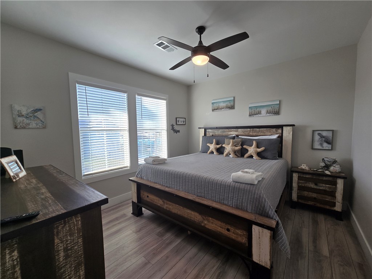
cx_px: 186
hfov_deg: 106.2
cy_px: 140
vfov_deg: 89.9
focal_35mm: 13
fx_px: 140
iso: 50
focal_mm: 2.2
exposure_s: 1/124
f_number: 2.2
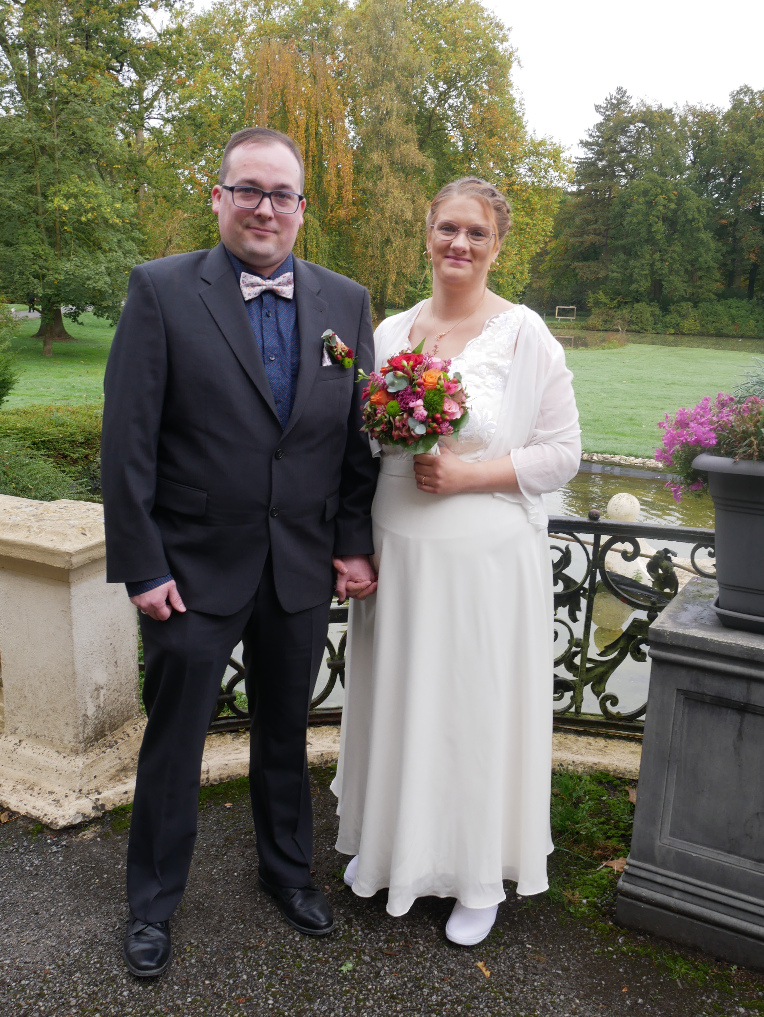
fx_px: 941
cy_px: 508
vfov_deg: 56.8
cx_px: 382
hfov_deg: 44.2
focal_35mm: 32
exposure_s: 1/80
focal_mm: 16
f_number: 7.1
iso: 200
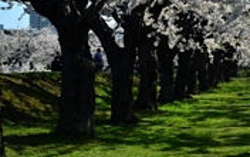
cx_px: 281
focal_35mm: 111
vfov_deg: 11.7
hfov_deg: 18.0
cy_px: -5
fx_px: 756
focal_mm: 48
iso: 400
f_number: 13
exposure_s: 1/640
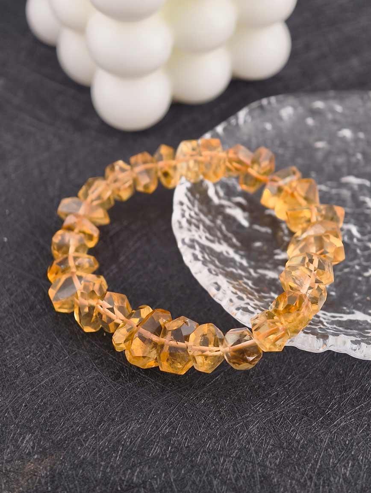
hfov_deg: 17.4
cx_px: 186
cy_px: 246
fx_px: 1212
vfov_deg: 23.0
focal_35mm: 85
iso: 125
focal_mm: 22.48
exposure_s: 1/160
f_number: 2.67
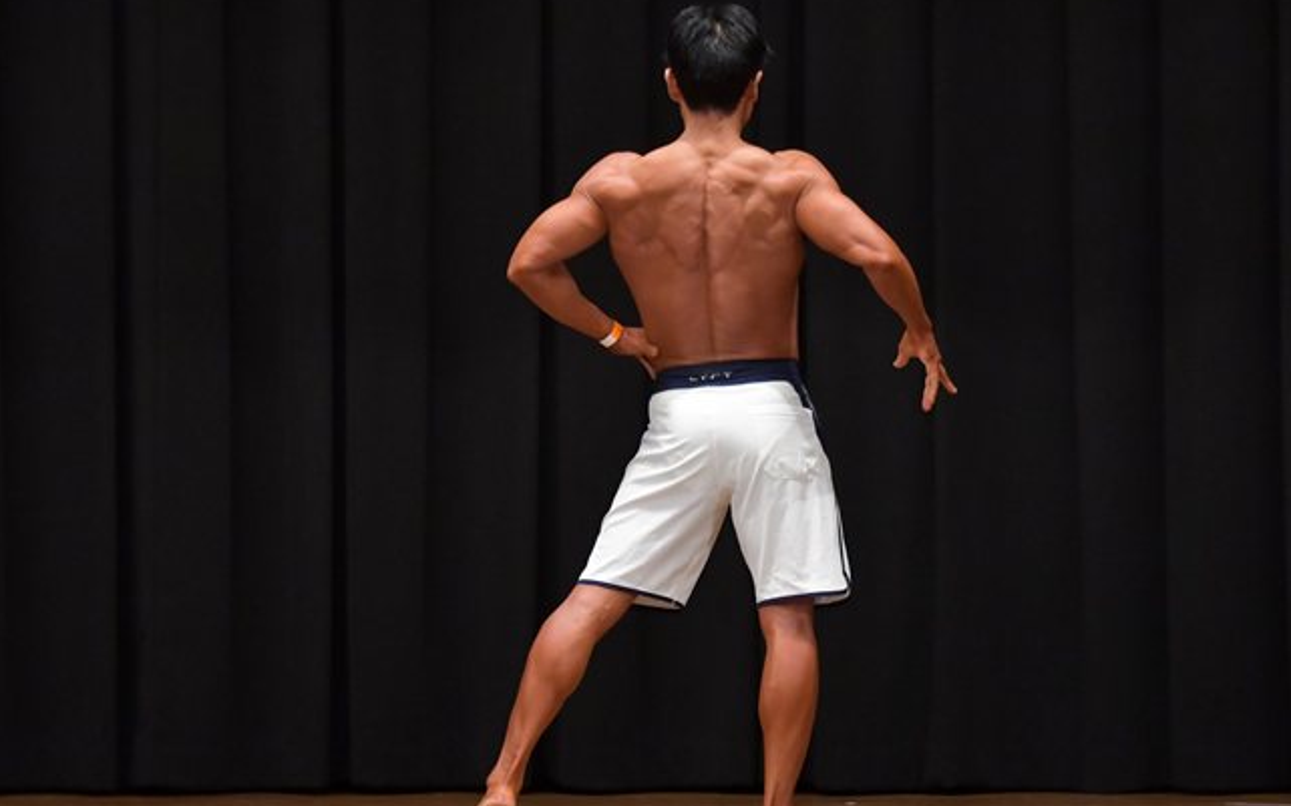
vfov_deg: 4.9
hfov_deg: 7.9
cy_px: 440
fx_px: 9392
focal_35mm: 267
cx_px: 707
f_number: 5.6
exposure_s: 1/400
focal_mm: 145
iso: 5000
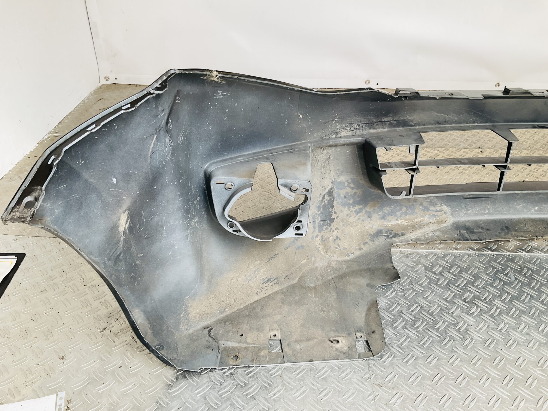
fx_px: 459
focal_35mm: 29
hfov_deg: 61.7
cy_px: 206
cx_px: 274
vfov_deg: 48.2
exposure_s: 1/120
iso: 32
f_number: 1.8
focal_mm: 3
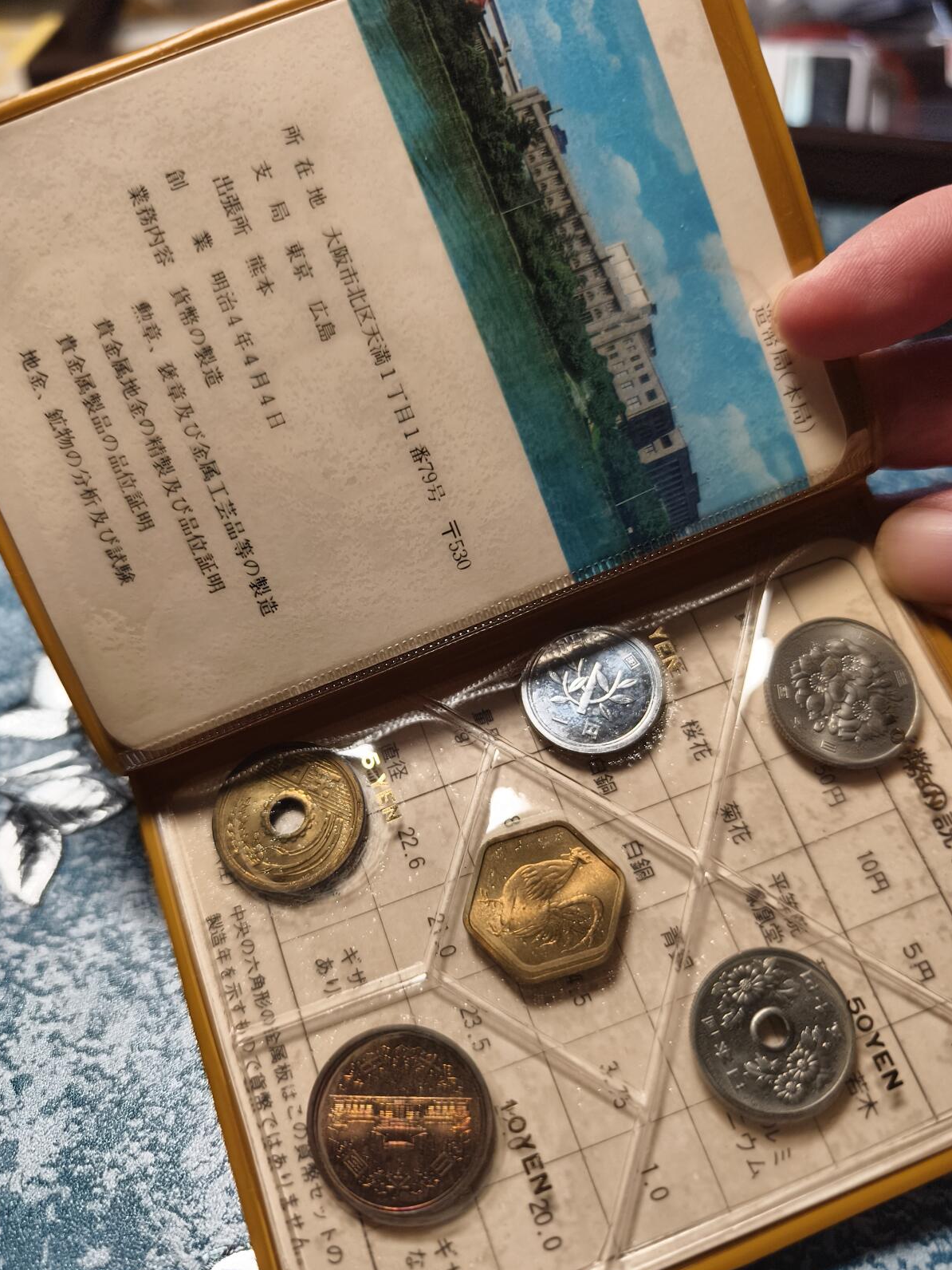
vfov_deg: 67.3
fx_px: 953
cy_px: 667
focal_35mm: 26
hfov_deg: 53.0
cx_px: 445
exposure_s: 1/120
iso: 50
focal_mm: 8.67
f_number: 1.75
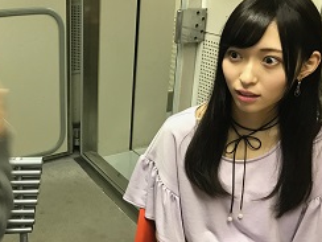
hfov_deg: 39.4
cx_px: 83
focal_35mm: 47
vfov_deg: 30.9
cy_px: 129
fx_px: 437
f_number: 1.8
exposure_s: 1/17
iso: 40
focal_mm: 3.99
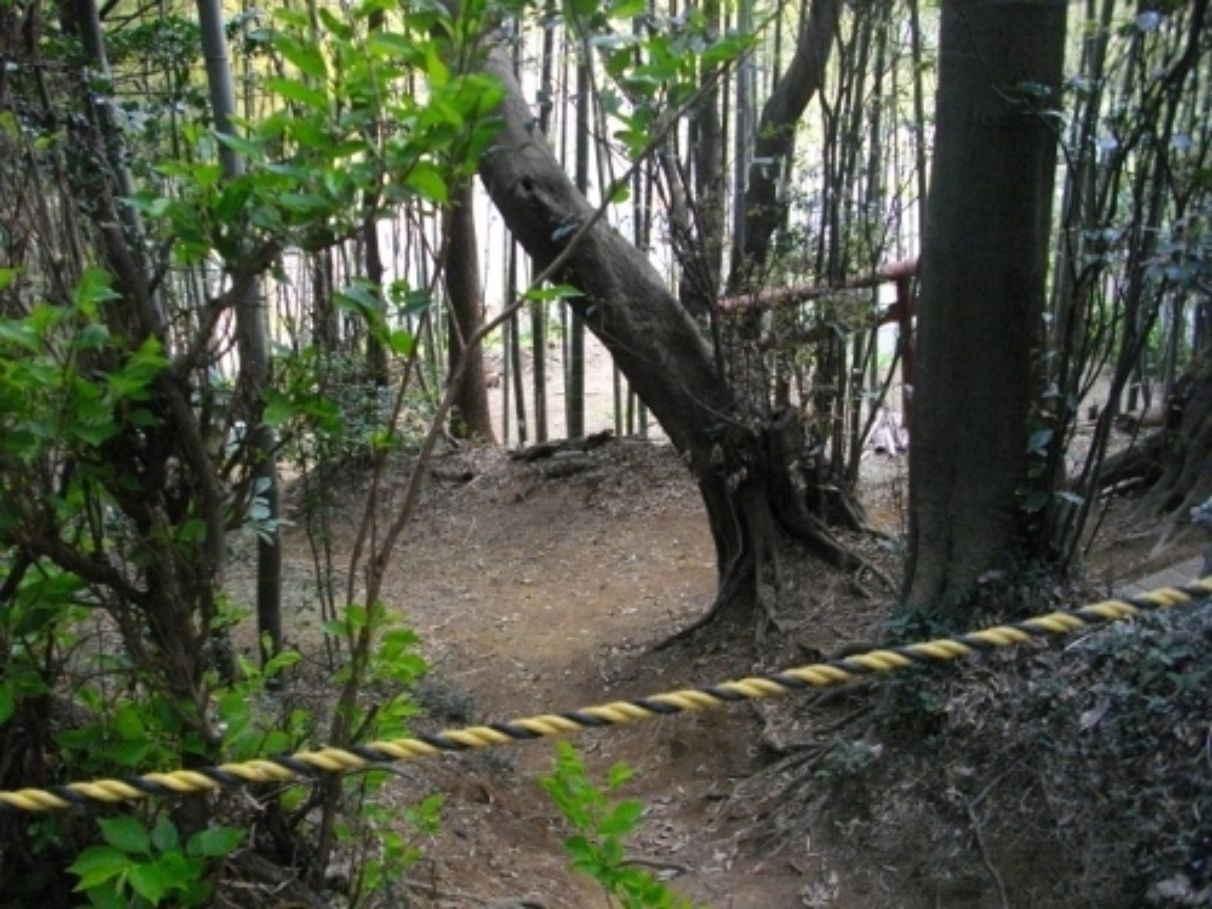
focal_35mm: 32
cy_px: 454
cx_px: 606
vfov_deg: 44.2
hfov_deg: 56.8
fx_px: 1120
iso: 526
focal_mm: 5.7
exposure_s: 1/100
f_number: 2.9
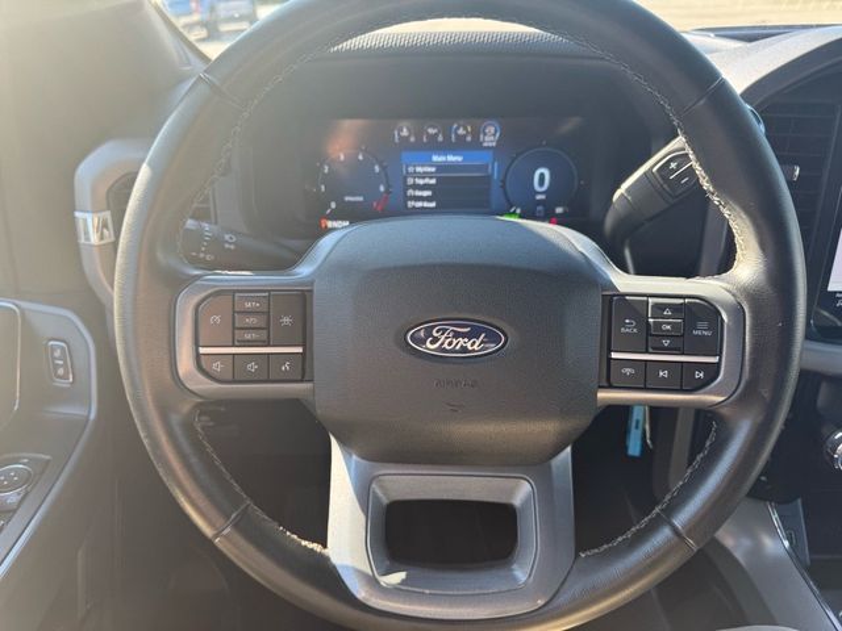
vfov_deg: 56.8
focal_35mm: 24
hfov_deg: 71.6
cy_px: 316
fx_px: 584
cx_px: 421
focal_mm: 6.76
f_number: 1.78
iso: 80
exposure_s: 1/126
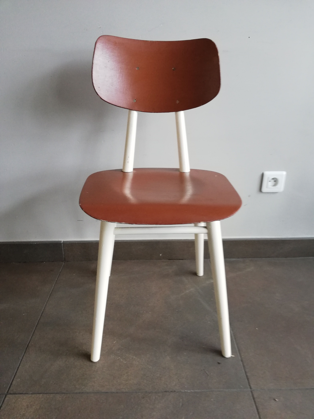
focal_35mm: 26
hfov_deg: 53.1
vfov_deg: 67.3
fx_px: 314
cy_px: 210
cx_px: 157
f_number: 2.2
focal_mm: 3.81
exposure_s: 1/33.3
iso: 320
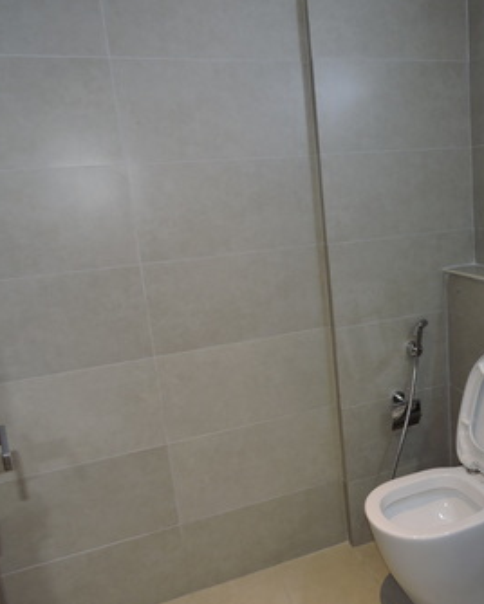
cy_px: 306
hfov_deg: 43.9
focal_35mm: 32
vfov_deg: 55.7
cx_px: 378
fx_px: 573
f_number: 3.3
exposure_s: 1/30
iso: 200
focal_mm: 4.3
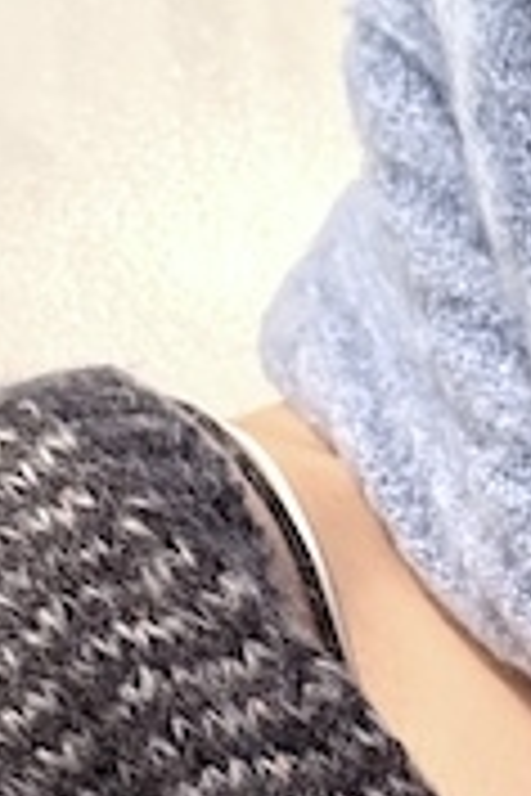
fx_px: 2190
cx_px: 536
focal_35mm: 99
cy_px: 1034
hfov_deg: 13.6
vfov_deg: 19.1
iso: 500
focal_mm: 6.76
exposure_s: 1/60
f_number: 1.78
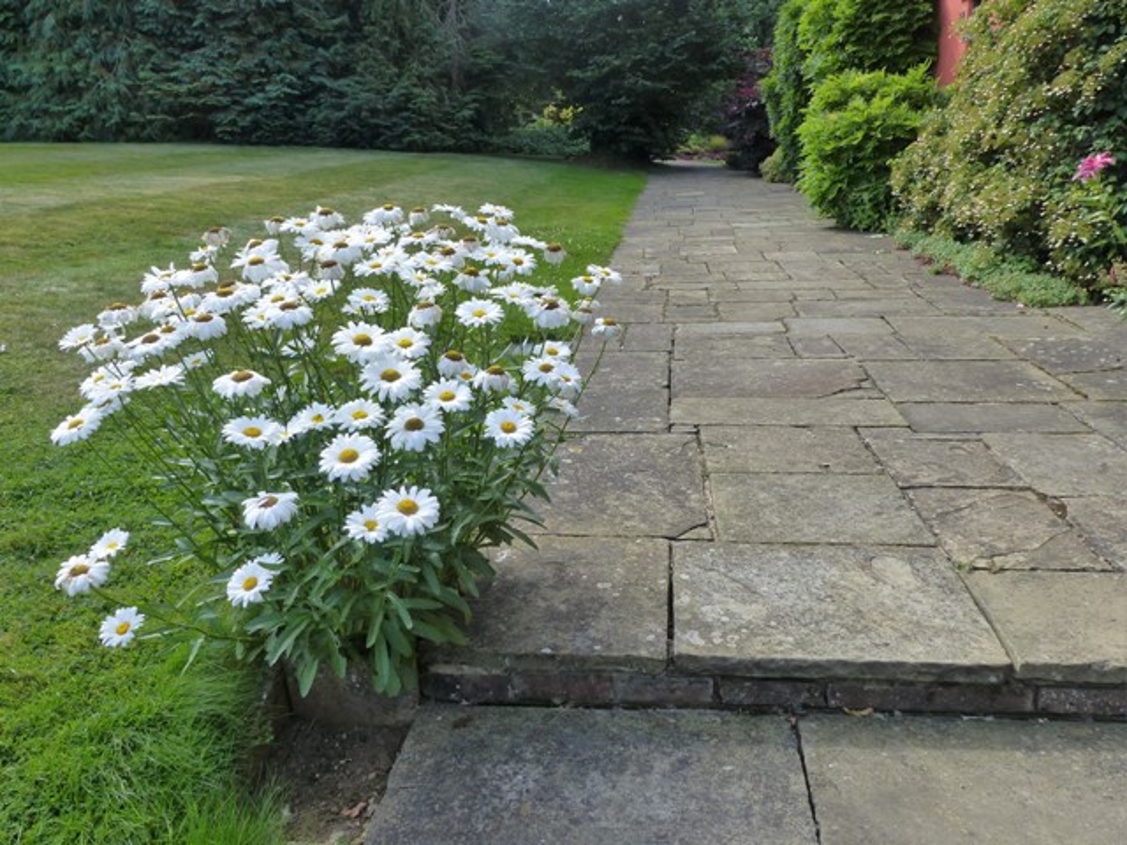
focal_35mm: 28
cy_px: 422
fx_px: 912
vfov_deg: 49.7
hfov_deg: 63.4
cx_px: 564
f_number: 4
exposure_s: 1/250
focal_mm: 5
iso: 160
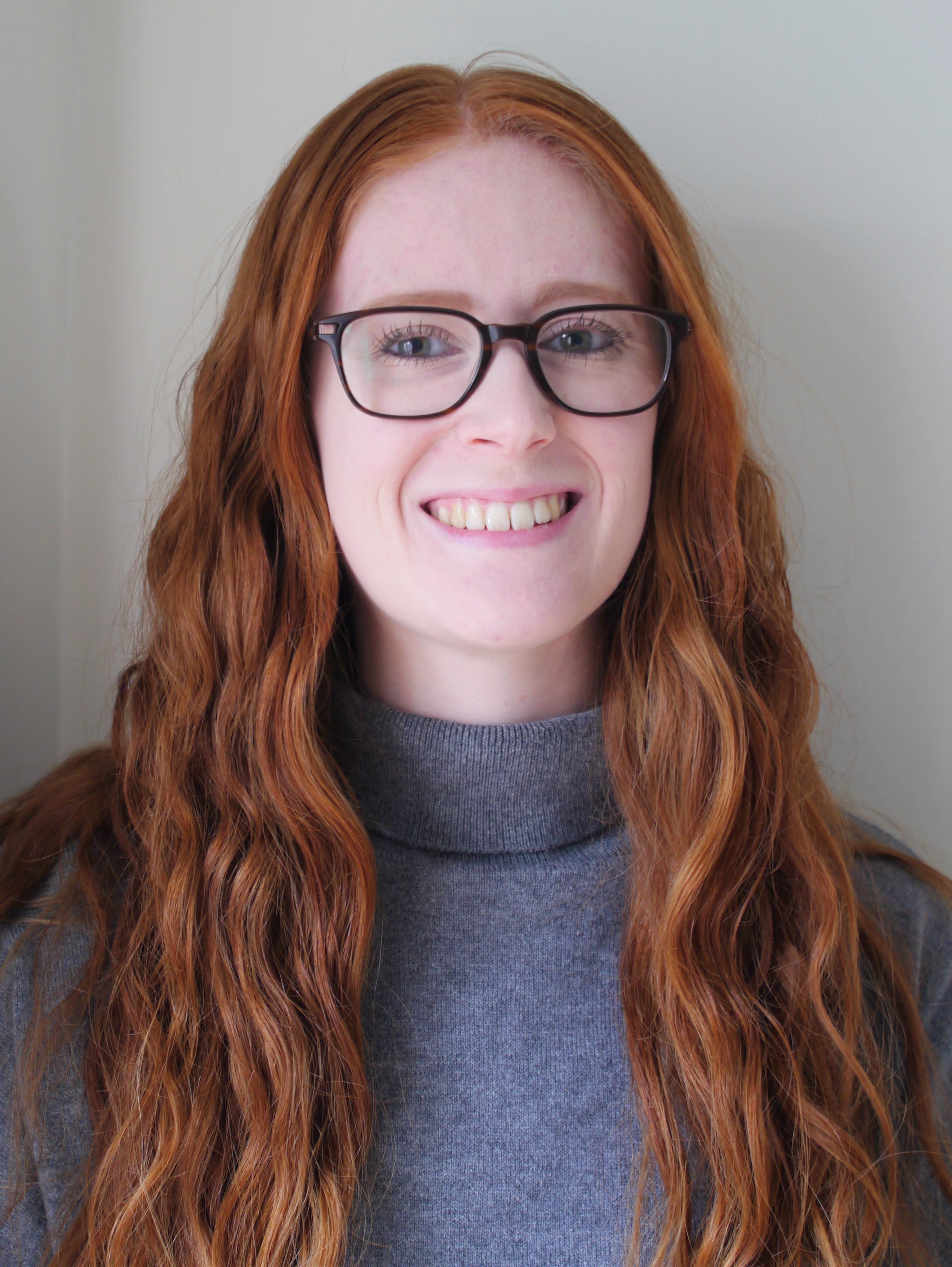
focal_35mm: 38
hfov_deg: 37.7
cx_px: 476
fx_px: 1392
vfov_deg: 49.0
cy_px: 634
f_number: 2.8
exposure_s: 1/3.2
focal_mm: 19
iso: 160
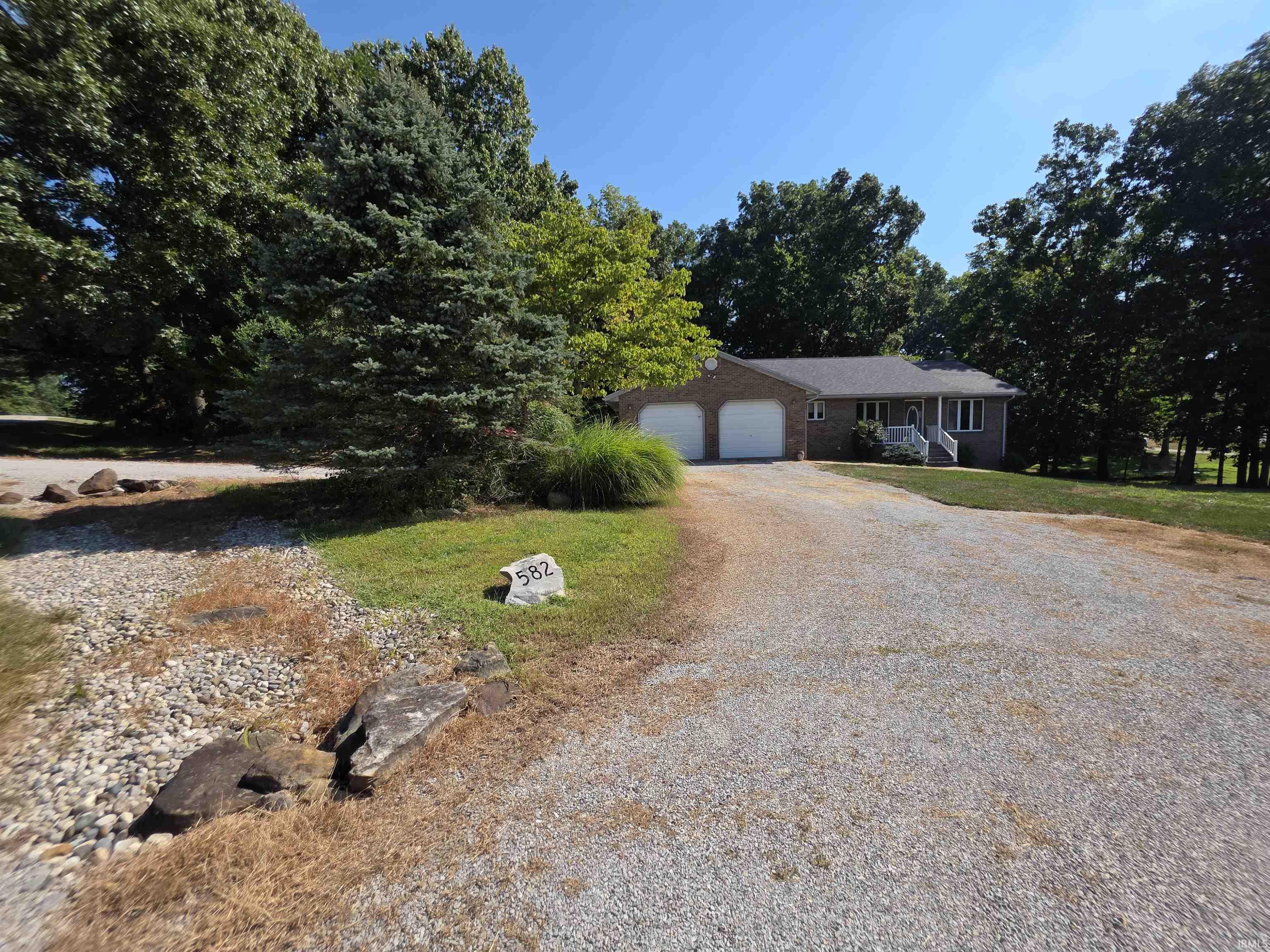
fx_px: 477
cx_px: 635
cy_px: 476
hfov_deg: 106.2
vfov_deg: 89.9
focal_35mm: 13
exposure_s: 1/2016
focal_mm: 2.2
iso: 40
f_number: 1.9
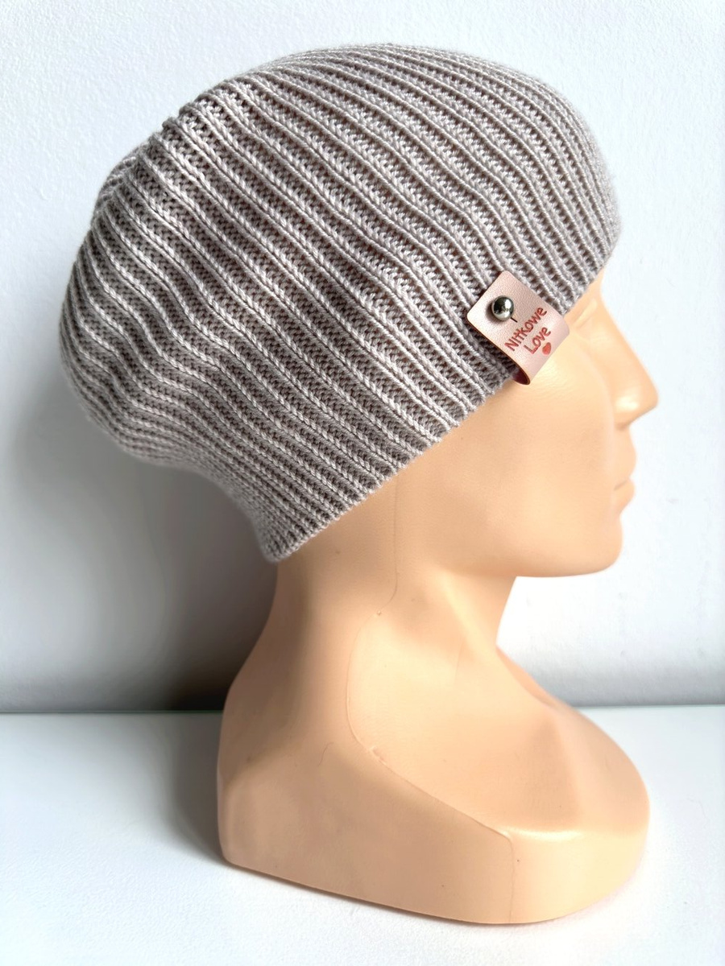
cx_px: 362
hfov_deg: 56.8
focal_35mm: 24
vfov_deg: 71.6
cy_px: 483
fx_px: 670
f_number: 1.78
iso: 80
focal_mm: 6.86
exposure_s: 1/121
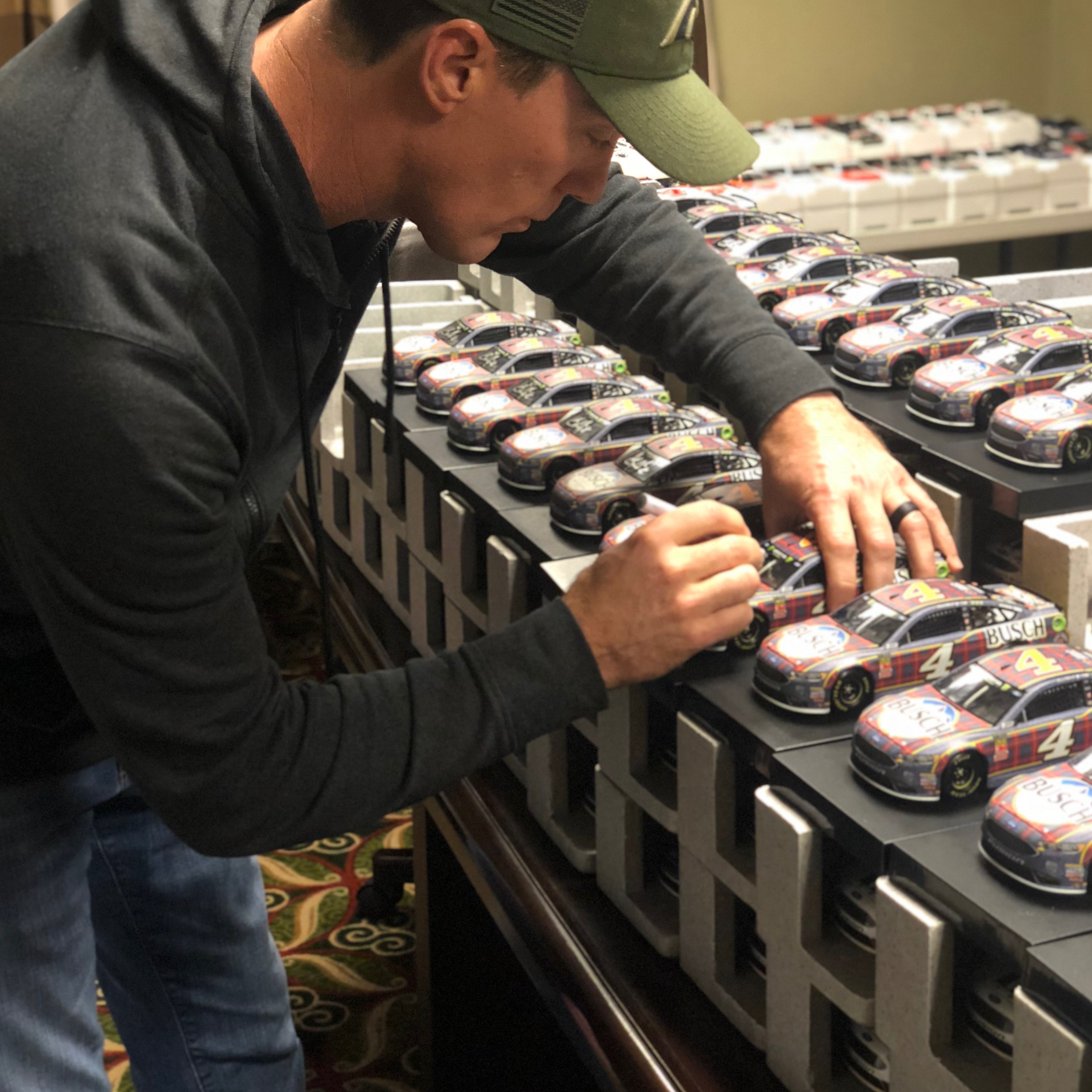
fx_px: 2213
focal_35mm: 62
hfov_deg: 27.7
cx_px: 550
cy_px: 425
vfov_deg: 27.6
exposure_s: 1/15
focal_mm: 6
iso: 160
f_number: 2.4
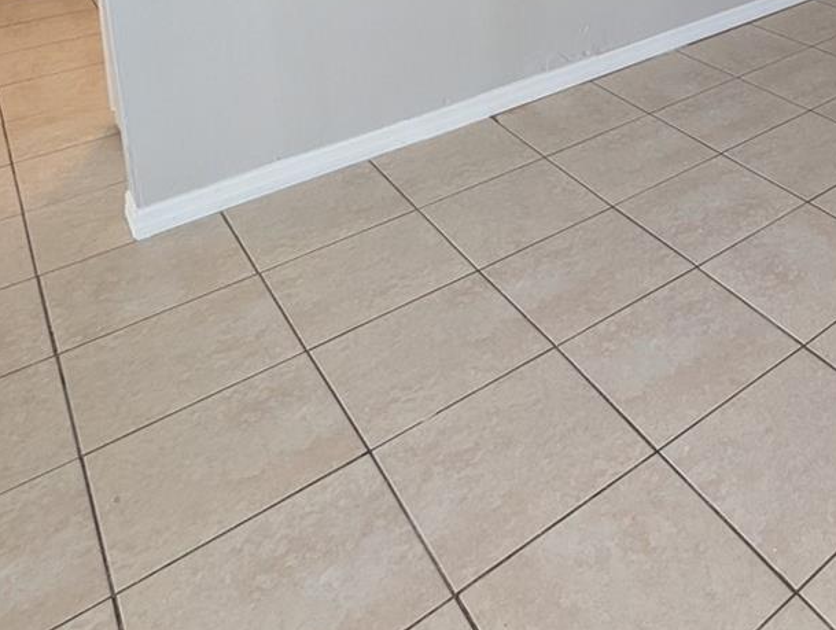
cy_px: -180
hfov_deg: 45.8
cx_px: 828
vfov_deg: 32.2
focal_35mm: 34
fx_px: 823
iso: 85
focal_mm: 1.95
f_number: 2.2
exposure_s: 1/24
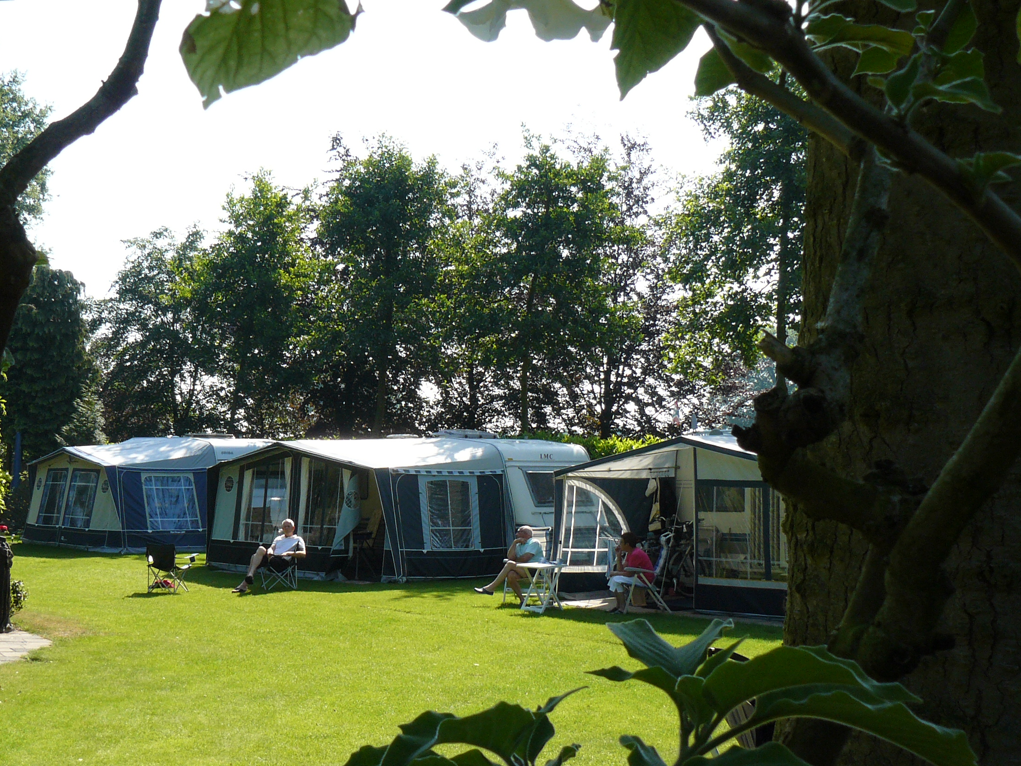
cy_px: 423
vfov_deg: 29.1
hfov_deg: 37.6
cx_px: 312
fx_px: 1475
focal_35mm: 50
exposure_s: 1/250
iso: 100
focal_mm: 6
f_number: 5
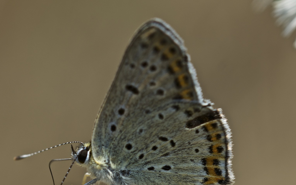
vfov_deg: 5.2
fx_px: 2039
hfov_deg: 8.3
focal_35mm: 253
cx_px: 139
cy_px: 146
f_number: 8
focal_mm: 105
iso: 100
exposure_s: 1/320
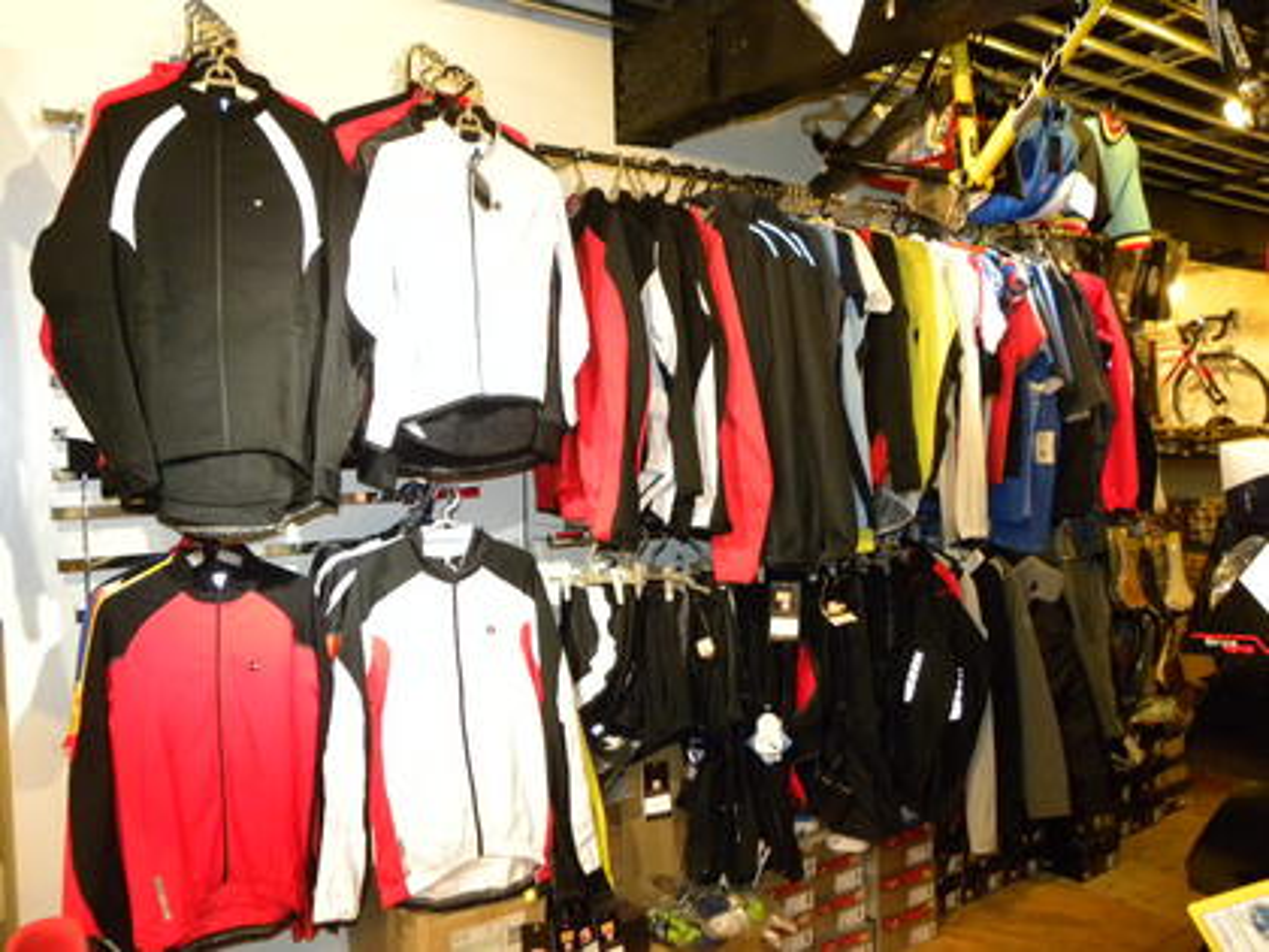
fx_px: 1063
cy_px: 476
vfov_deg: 48.2
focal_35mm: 29
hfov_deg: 61.7
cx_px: 634
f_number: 2.8
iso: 400
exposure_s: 1/17.1
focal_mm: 5.2
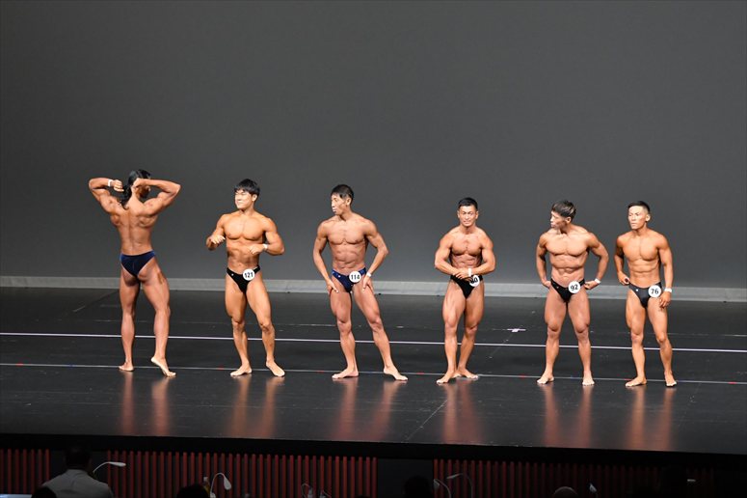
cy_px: 249
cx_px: 374
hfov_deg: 13.1
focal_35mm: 157
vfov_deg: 8.7
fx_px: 3256
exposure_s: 1/400
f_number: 5.6
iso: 5000
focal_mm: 105
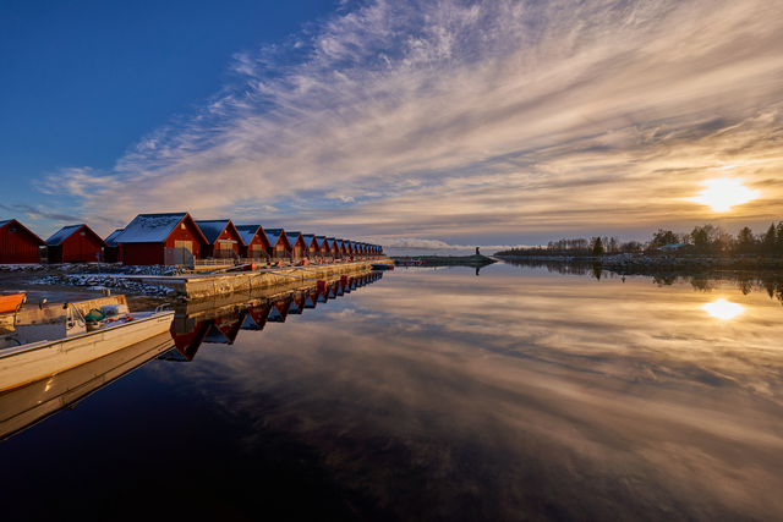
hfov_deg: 112.6
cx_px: 392
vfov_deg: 90.0
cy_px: 261
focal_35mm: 12
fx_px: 261
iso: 100
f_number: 2.8
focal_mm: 12
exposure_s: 1/1600
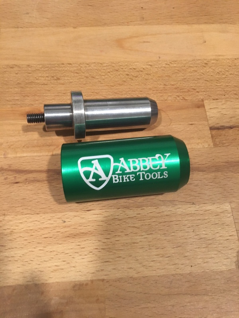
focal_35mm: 29
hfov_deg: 48.2
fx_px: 267
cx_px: 120
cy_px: 159
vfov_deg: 61.7
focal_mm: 4.15
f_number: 2.2
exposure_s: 1/20
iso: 200
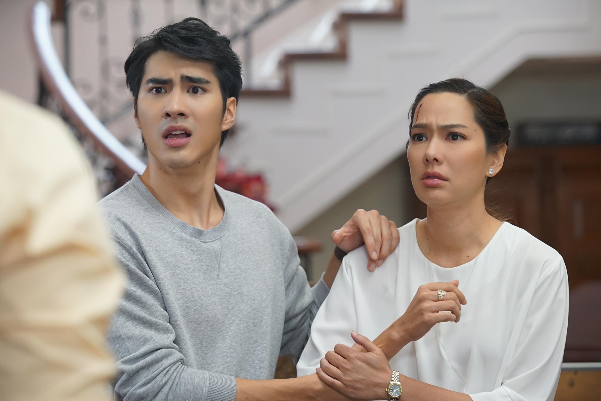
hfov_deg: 15.2
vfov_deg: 10.2
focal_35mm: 135
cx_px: 300
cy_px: 200
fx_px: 2254
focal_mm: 135
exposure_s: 1/160
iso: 2500
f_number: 4.5
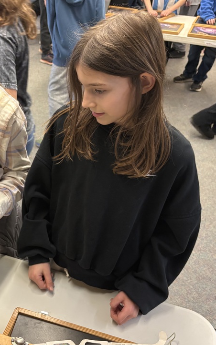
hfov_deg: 30.9
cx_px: 13
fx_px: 368
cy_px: 176
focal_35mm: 39
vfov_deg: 50.4
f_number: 1.6
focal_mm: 5.96
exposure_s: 1/60
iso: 200
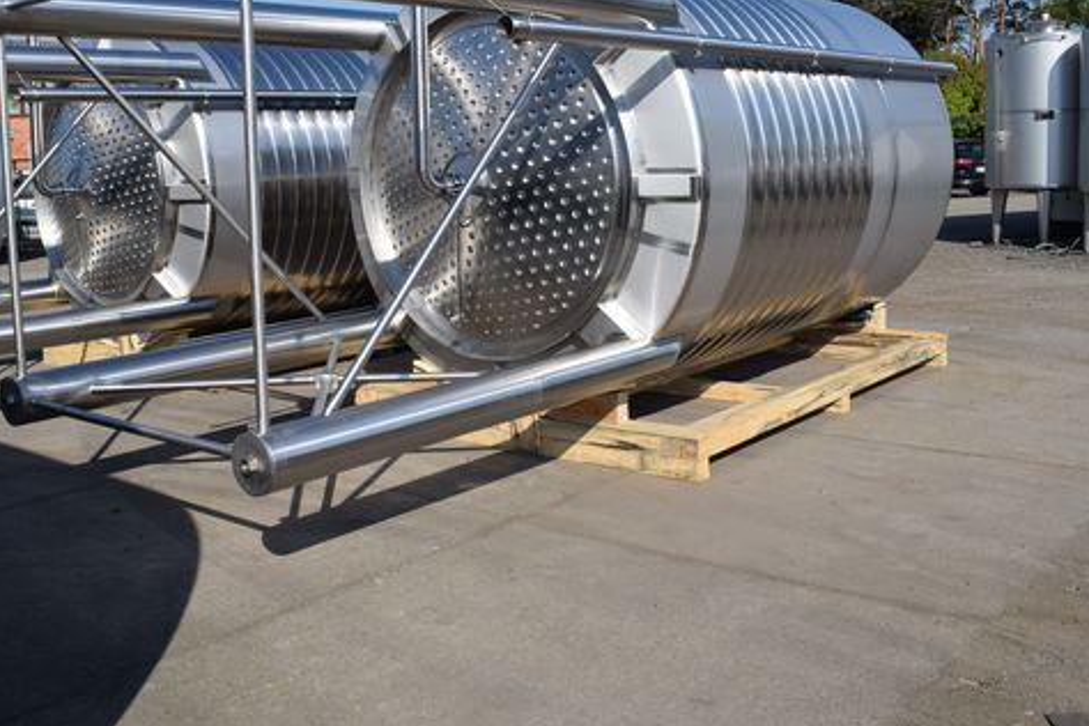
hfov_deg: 50.5
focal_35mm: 38
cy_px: 273
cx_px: 464
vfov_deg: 34.9
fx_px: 1149
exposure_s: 1/400
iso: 200
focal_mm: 20
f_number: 10
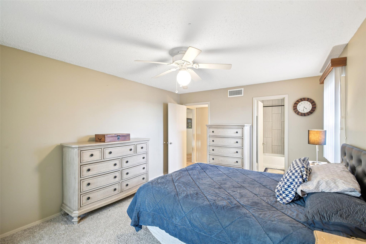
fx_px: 152
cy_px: 122
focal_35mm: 15
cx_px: 183
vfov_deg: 77.3
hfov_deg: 100.4
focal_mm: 10
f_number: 8
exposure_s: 1/4
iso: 400
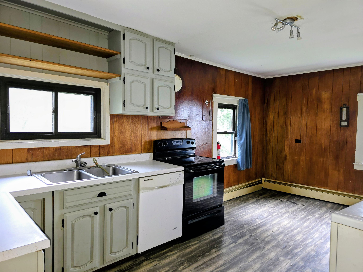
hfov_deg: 73.9
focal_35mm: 23
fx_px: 241
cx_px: 182
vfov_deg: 58.9
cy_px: 136
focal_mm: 6.3
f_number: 1.7
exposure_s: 1/15
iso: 125
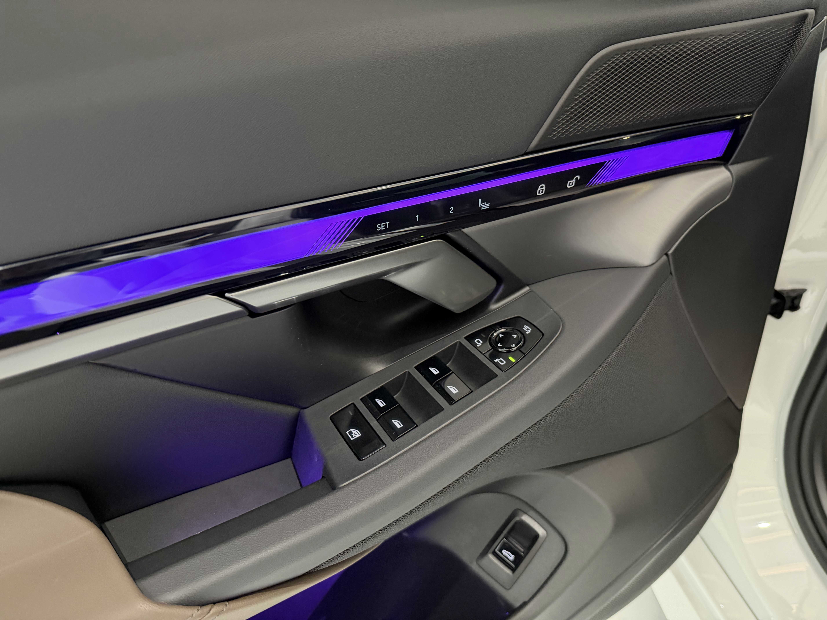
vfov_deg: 56.8
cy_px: 310
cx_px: 414
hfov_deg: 71.6
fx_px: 573
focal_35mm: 24
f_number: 1.78
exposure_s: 1/33
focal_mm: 6.76
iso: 640
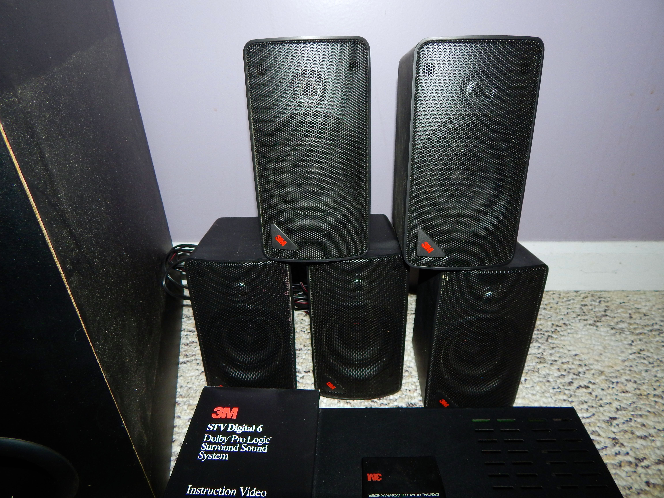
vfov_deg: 58.9
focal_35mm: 23
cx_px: 332
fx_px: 441
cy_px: 249
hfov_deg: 73.9
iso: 200
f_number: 6
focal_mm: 4
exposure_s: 1/30
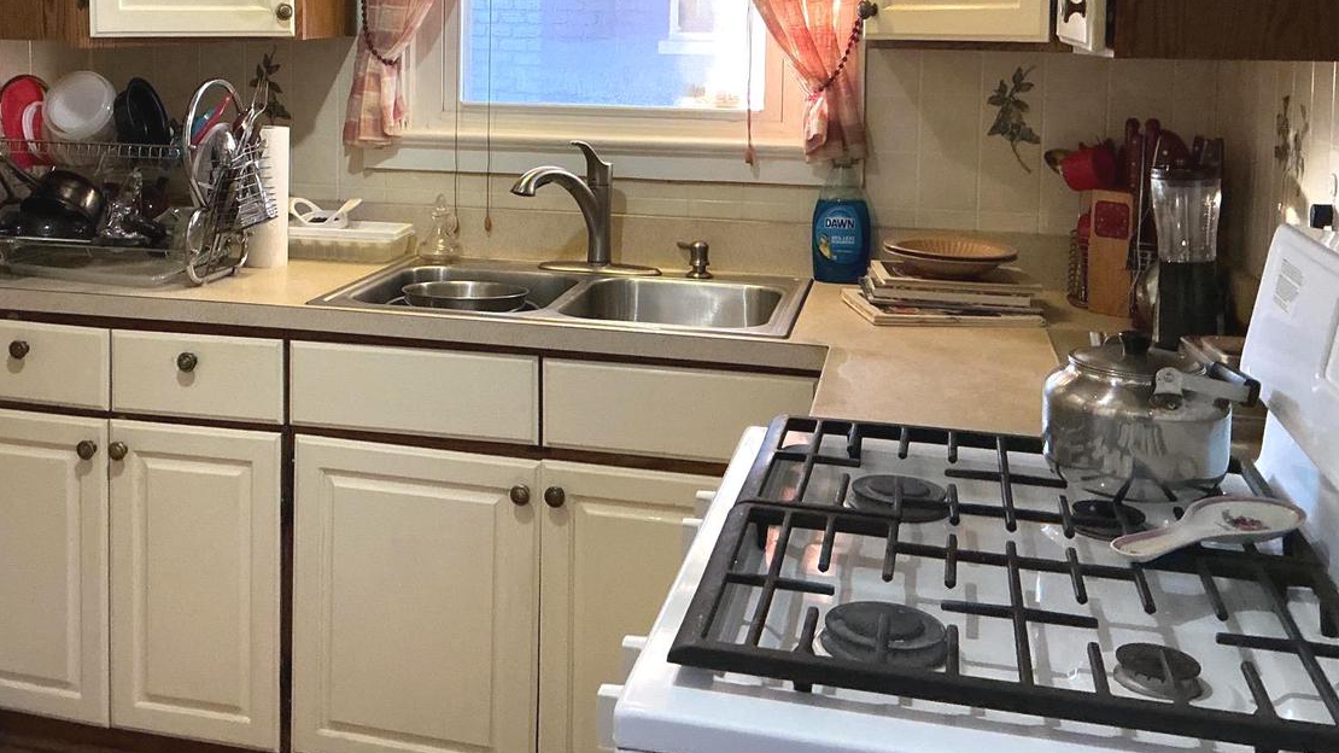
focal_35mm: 41
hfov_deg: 48.9
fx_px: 1455
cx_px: 499
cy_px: 145
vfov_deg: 28.4
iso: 200
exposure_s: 1/60
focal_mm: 3
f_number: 1.8
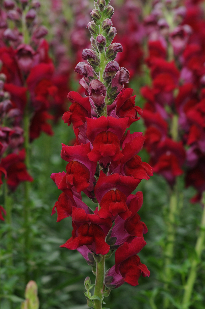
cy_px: 154
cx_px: 102
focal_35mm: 158
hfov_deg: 8.7
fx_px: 1348
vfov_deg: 13.1
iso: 200
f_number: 8
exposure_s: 1/60
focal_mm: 105
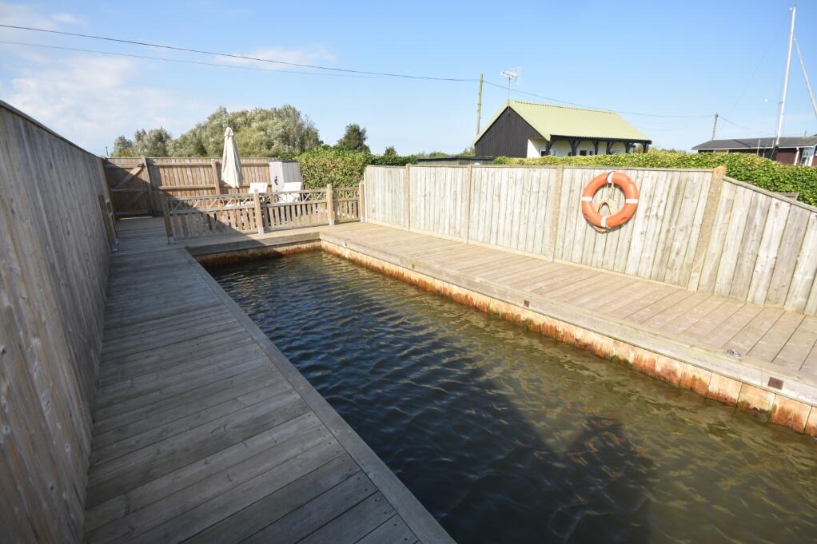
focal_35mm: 15
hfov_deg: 100.4
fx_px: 340
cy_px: 272
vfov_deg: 77.3
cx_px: 408
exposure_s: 1/200
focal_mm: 10
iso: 100
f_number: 7.1
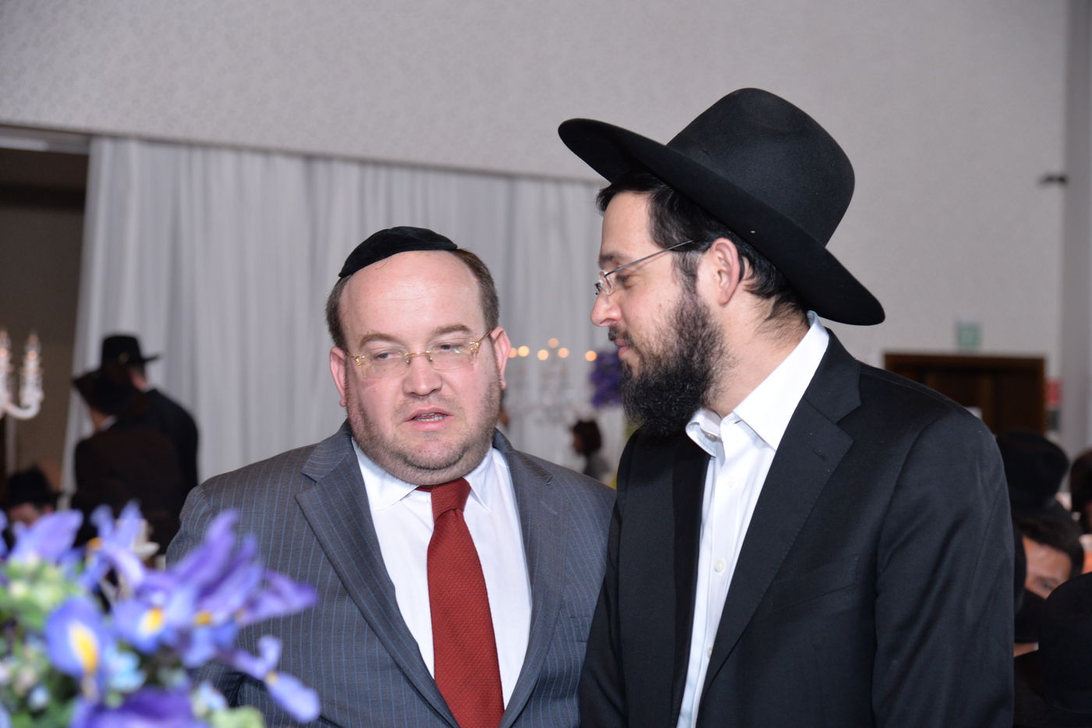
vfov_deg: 16.7
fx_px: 2488
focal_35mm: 82
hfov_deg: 24.8
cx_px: 546
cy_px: 364
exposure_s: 1/160
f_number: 5
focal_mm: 82
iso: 1600
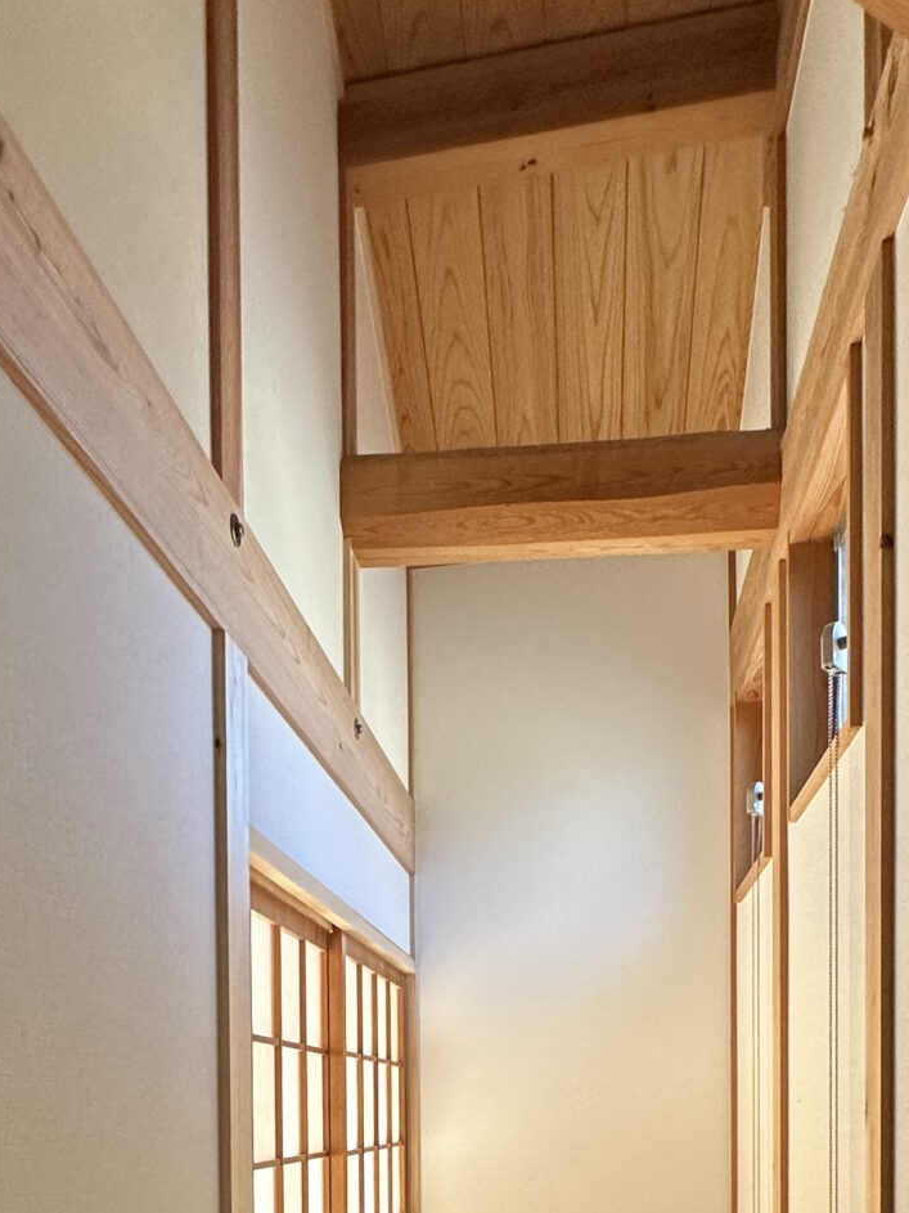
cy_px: 1150
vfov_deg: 43.5
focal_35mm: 38
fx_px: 1331
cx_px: 292
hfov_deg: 37.2
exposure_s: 1/99
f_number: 2.2
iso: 160
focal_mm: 2.22
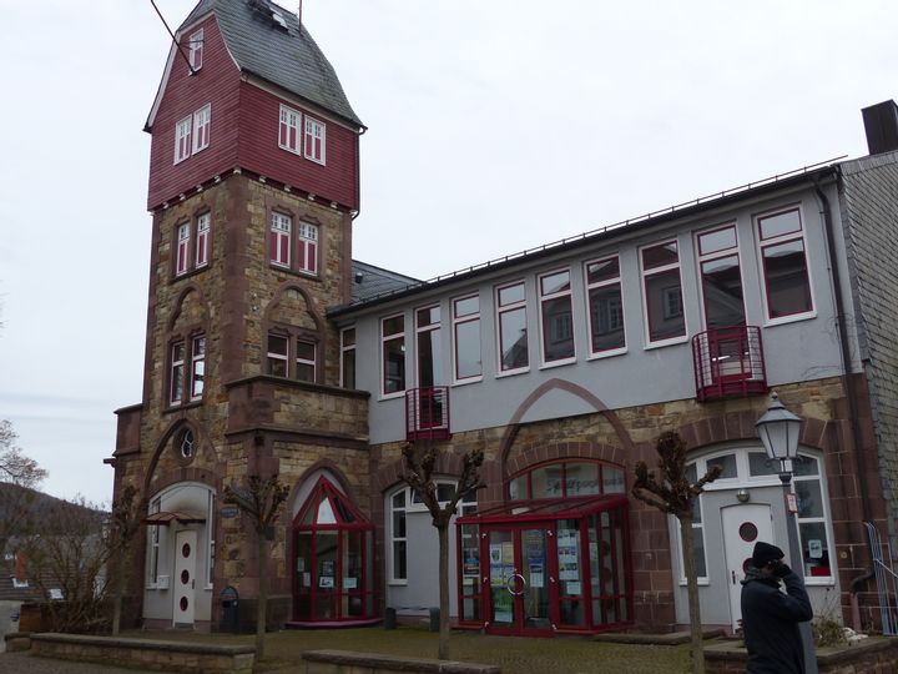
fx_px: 882
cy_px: 337
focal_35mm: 34
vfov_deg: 41.8
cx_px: 449
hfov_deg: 54.0
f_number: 3.5
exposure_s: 1/125
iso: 100
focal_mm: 5.9
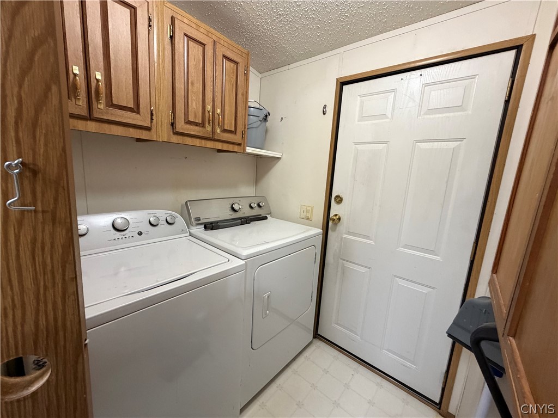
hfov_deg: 102.1
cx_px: 279
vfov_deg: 85.7
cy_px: 209
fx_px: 226
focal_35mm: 14
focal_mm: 2.22
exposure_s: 1/60
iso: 400
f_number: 2.2
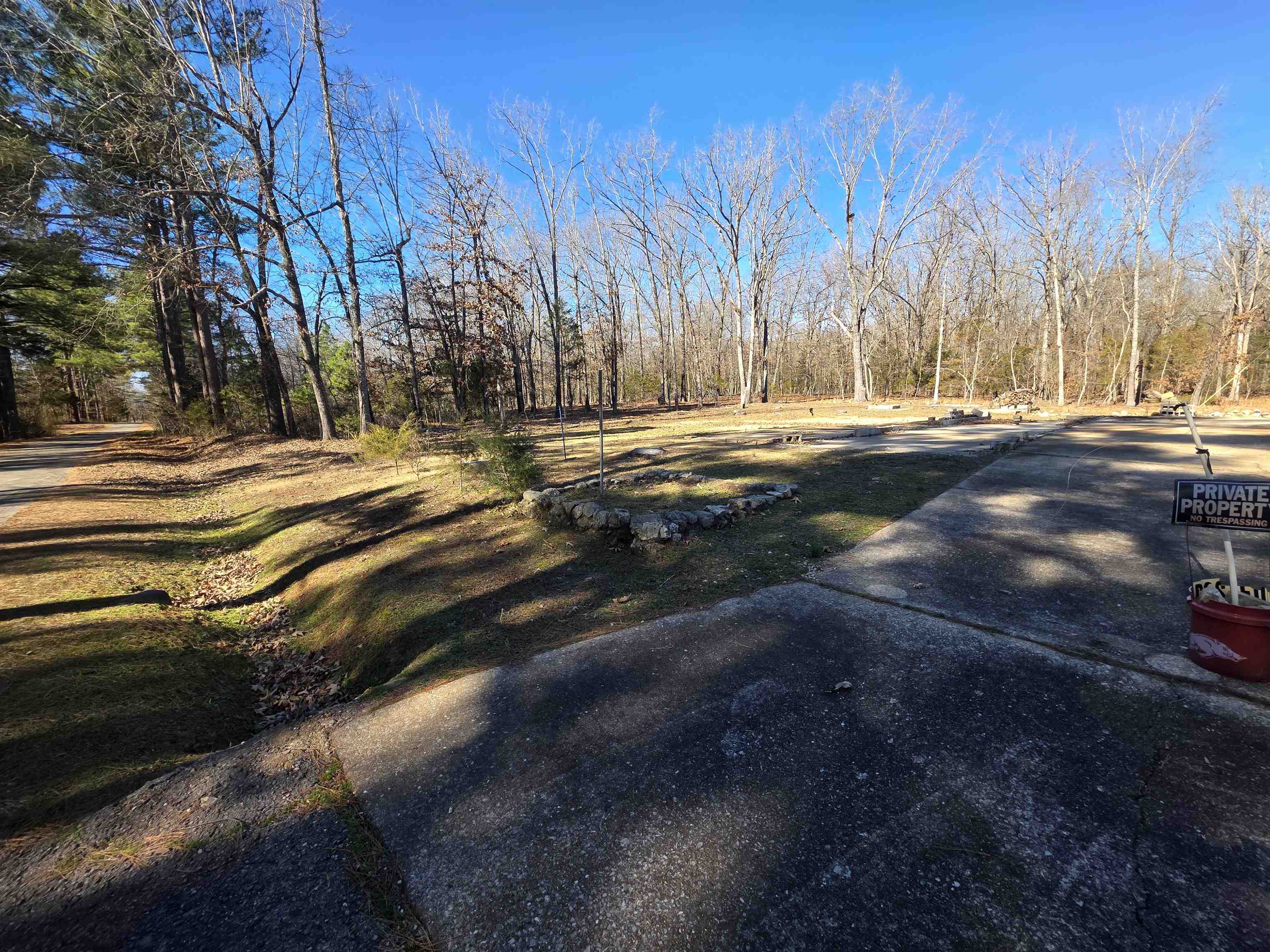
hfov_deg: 106.2
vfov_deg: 89.9
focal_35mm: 13
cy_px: 476
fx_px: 477
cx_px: 635
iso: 40
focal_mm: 2.2
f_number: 1.9
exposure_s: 1/479
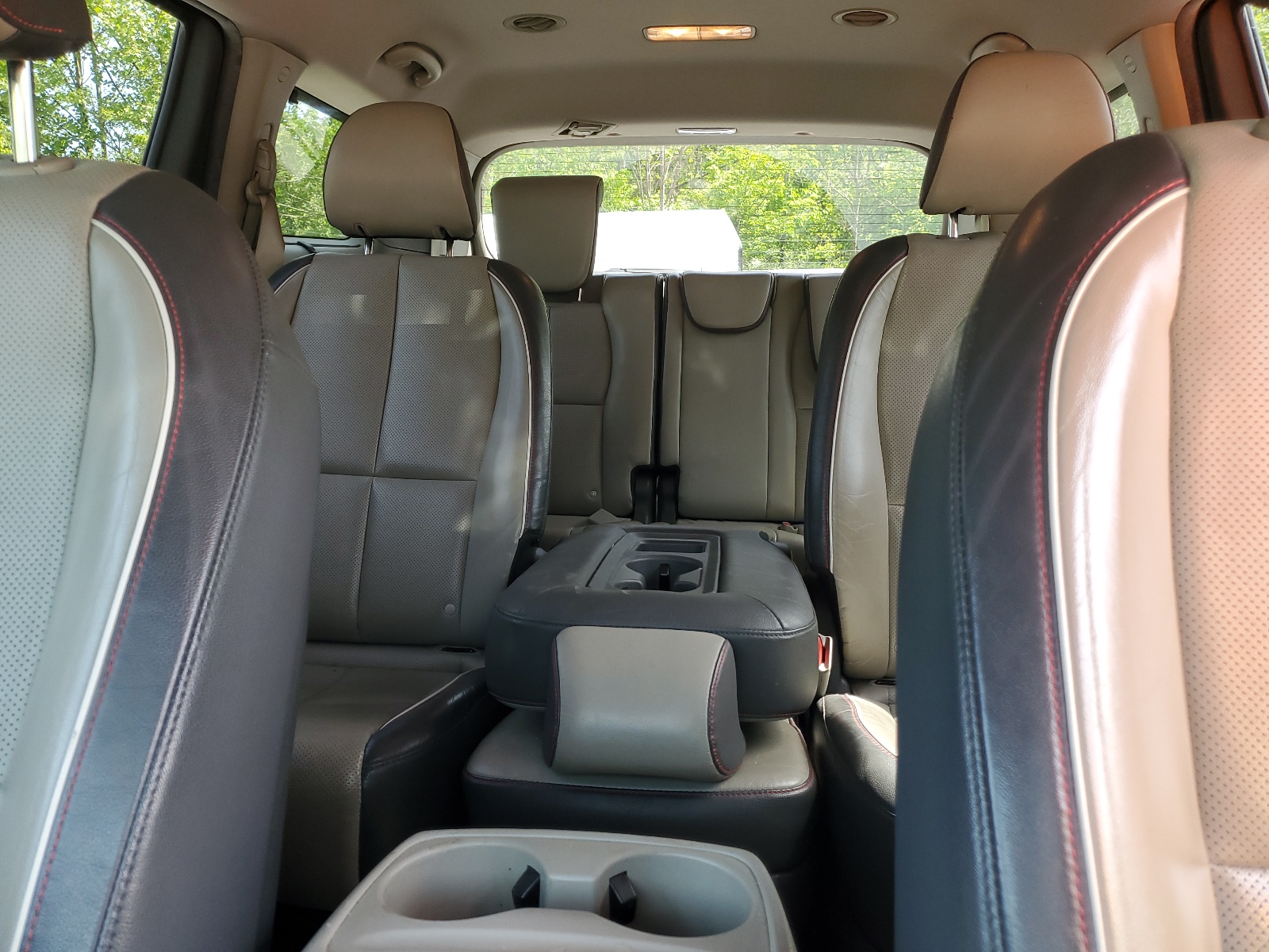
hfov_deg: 67.3
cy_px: 476
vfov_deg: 53.1
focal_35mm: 26
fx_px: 953
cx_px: 634
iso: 60
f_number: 1.5
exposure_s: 1/120
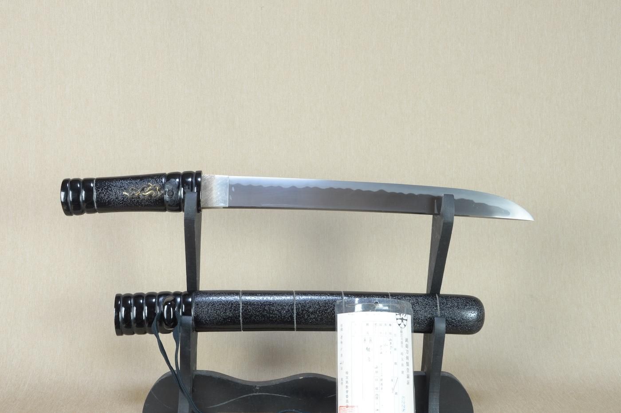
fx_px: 672
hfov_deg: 49.6
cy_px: 206
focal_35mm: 39
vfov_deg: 34.2
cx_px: 310
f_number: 11
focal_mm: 26
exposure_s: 1/2
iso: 400
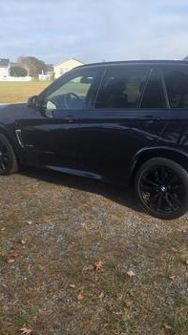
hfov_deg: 32.8
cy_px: 174
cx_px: 101
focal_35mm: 36
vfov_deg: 55.3
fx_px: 320
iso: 12
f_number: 1.7
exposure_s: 1/395
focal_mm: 6.3
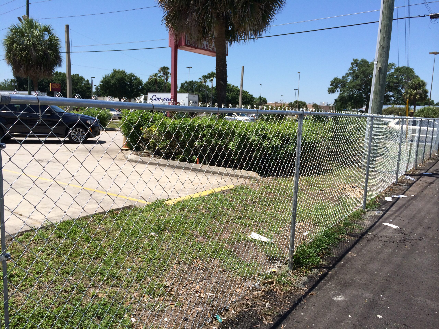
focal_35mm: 30
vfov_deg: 46.8
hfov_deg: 60.0
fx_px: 380
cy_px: 164
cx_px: 220
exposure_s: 1/2283
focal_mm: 4.12
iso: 32
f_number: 2.2
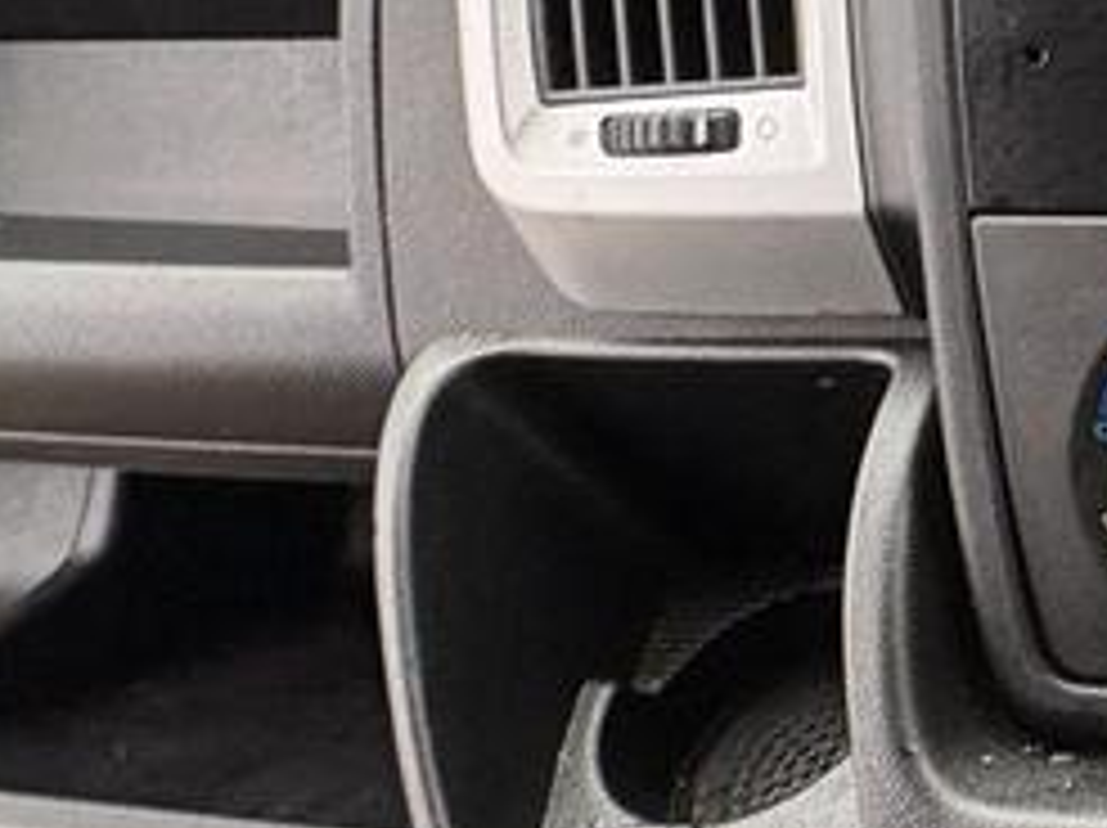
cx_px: 1746
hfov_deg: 25.6
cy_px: 248
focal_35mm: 51
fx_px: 1629
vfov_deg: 28.2
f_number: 2.2
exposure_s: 1/60
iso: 250
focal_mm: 2.22
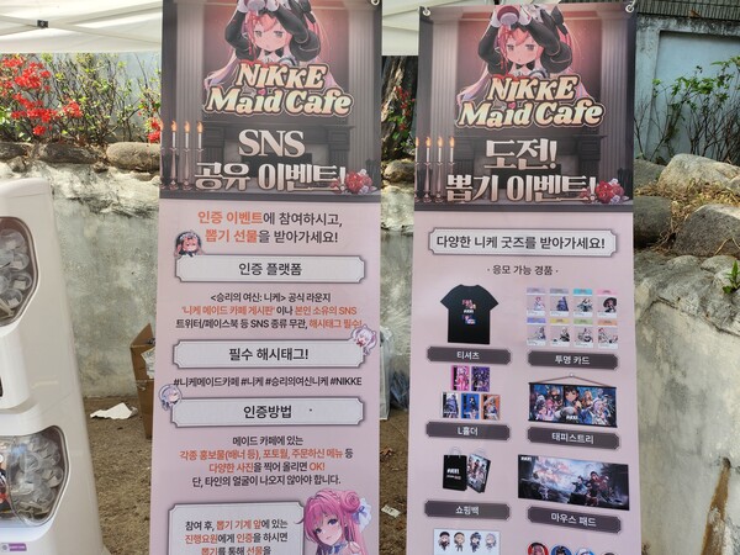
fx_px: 513
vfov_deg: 56.8
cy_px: 278
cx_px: 370
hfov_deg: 71.6
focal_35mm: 24
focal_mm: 5
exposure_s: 1/1078
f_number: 1.8
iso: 50
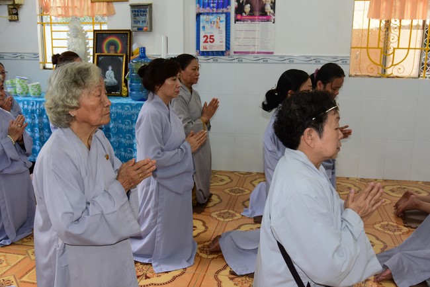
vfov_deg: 37.9
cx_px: 215
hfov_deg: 54.4
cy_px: 144
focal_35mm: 35
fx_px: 418
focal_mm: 35
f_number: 5
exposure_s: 1/60
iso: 400
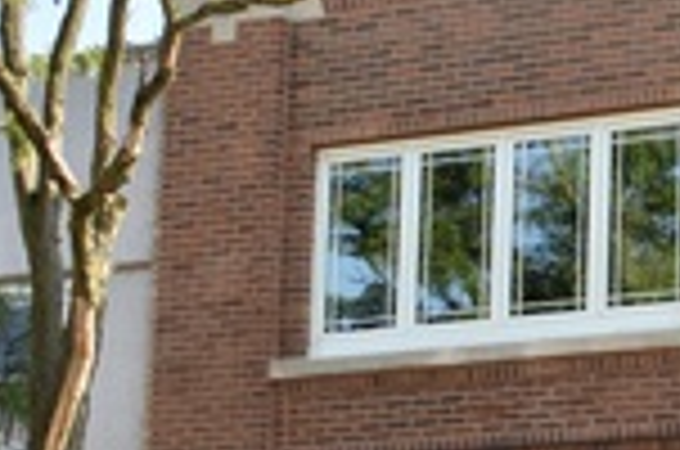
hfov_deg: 13.6
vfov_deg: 9.7
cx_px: 1090
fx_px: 2639
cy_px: 304
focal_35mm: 140
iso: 100
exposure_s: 1/125
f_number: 5.6
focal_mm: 22
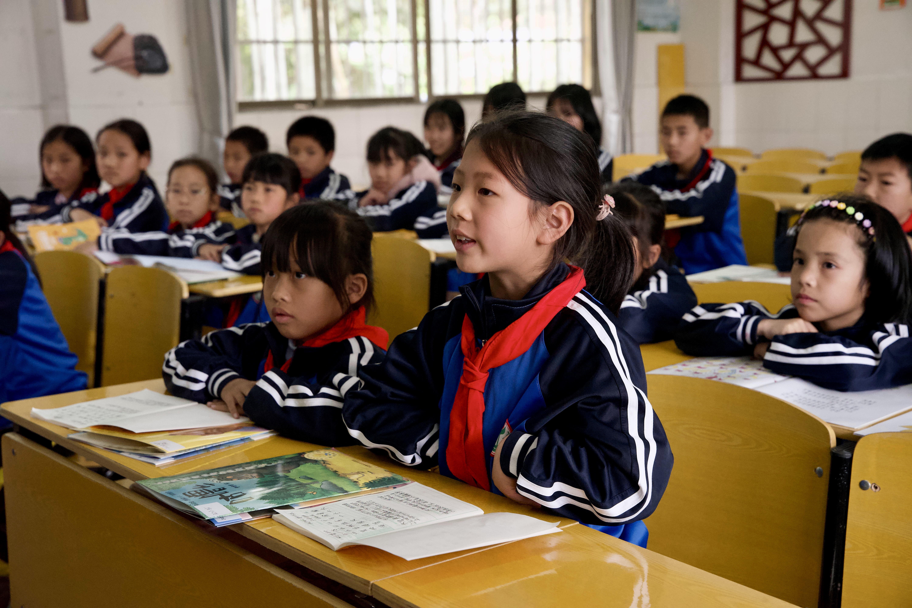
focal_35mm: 50
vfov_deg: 26.8
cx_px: 456
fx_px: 1274
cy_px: 304
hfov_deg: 39.4
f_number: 5.6
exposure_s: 1/400
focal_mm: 50.3
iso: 3200
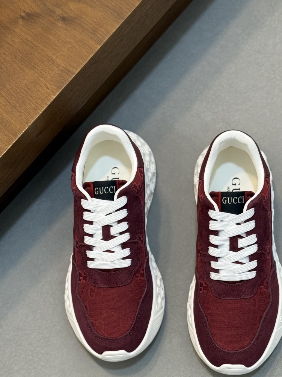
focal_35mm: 69
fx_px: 750
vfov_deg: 27.9
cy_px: 262
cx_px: 152
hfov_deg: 21.3
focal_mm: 6.76
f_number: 1.78
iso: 80
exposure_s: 1/100
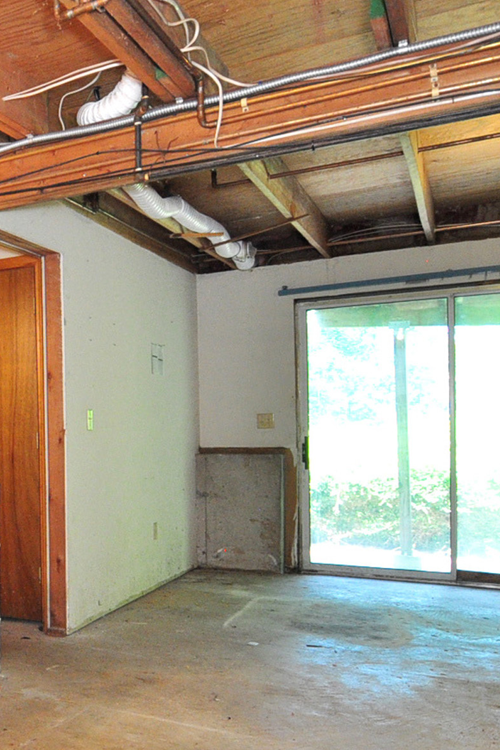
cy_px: 425
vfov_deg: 51.7
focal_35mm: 37
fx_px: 771
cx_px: -240
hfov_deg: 26.5
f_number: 5
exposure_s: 1/60
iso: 1250
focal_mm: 10
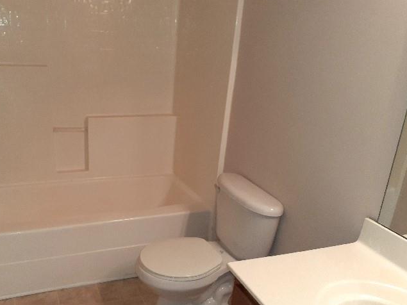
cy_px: 182
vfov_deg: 41.6
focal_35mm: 34
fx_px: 400
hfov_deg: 53.4
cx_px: 154
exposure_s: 1/60
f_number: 1.9
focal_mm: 3.6
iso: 200
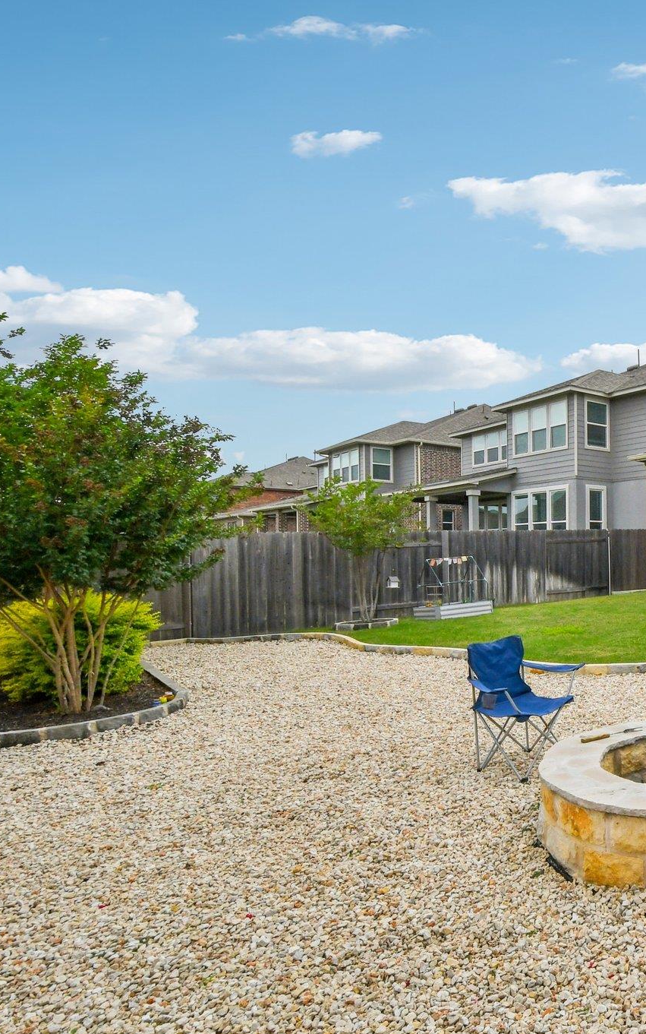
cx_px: 708
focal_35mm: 23
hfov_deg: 42.1
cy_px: 518
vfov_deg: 77.1
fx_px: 648
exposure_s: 1/800
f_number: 8
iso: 400
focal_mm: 10
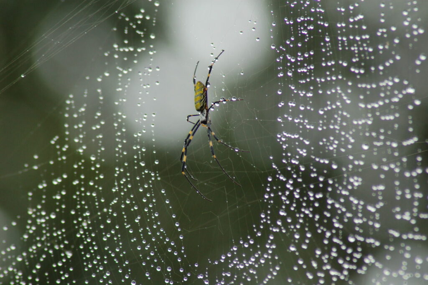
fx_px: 5346
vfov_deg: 3.1
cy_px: 142
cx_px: 214
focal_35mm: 450
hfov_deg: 4.6
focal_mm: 300
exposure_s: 1/250
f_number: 9
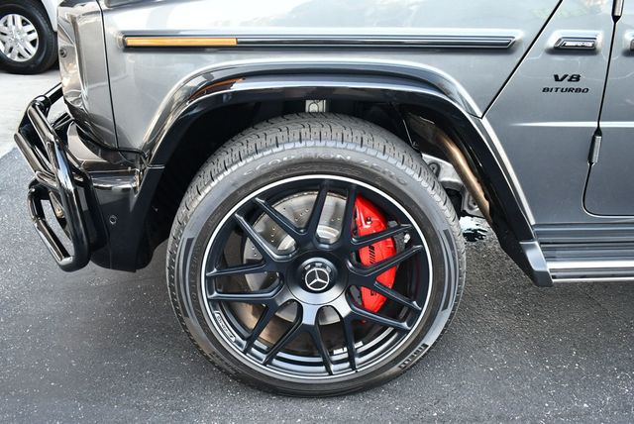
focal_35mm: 36
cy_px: 212
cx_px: 317
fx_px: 635
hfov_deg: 53.1
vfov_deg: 36.9
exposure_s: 1/160
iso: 800
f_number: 3.5
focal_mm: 18
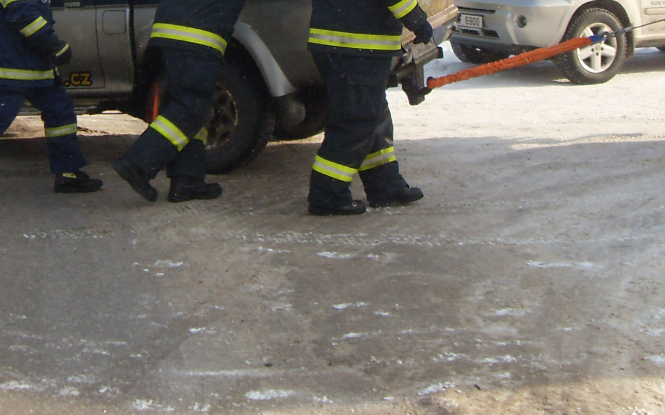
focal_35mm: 83
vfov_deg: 15.2
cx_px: 390
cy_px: -88
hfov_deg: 24.9
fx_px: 1504
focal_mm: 6.3
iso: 80
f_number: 7
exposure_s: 1/90
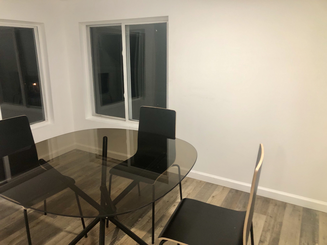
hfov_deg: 63.4
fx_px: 265
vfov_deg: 49.7
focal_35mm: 28
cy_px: 122
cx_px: 164
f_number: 1.8
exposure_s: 1/15
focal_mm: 3.99
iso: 80
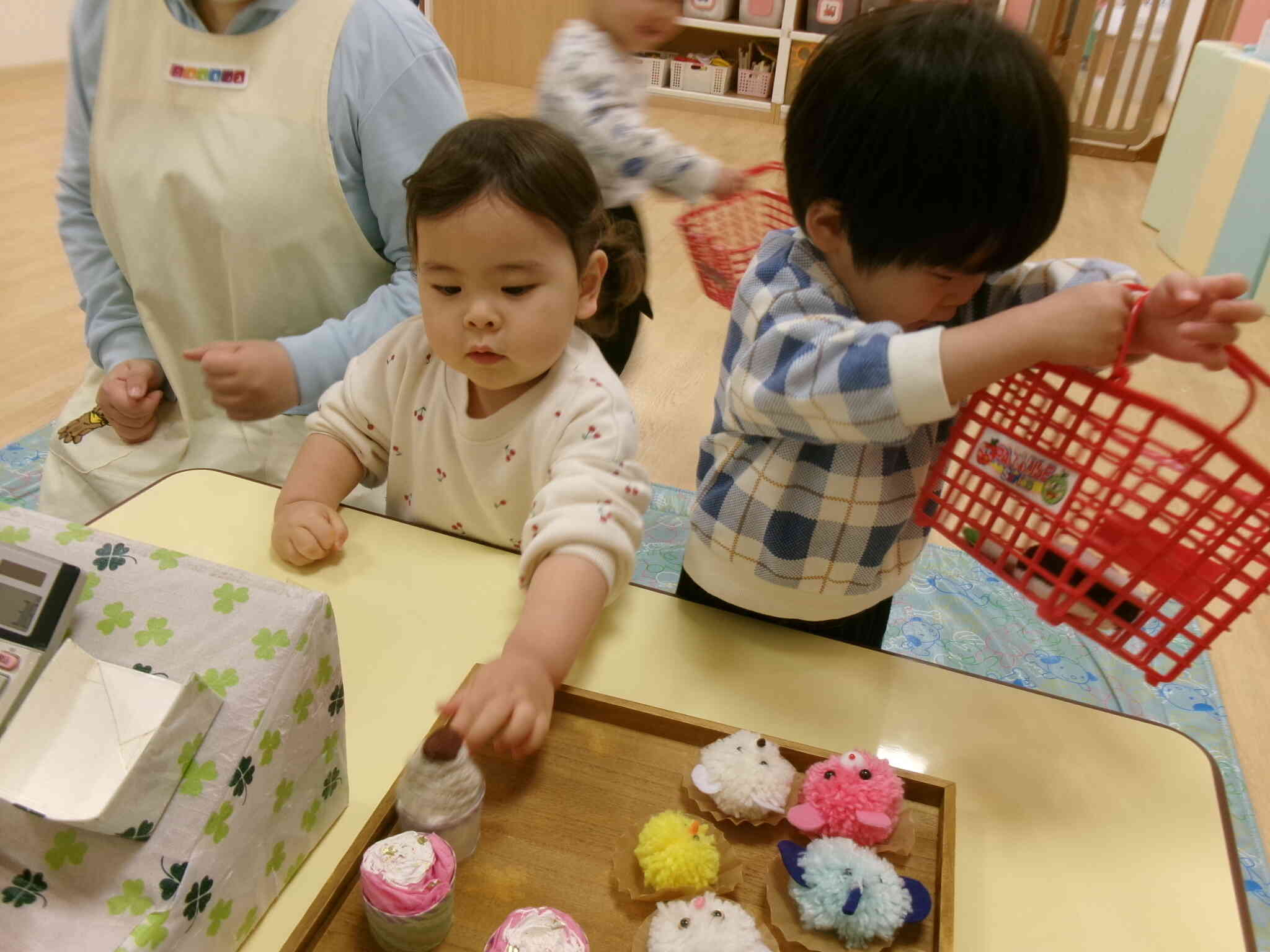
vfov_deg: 49.7
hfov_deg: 63.4
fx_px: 1027
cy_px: 476
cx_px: 635
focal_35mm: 28
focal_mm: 5.1
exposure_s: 1/45
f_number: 3.9
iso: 100
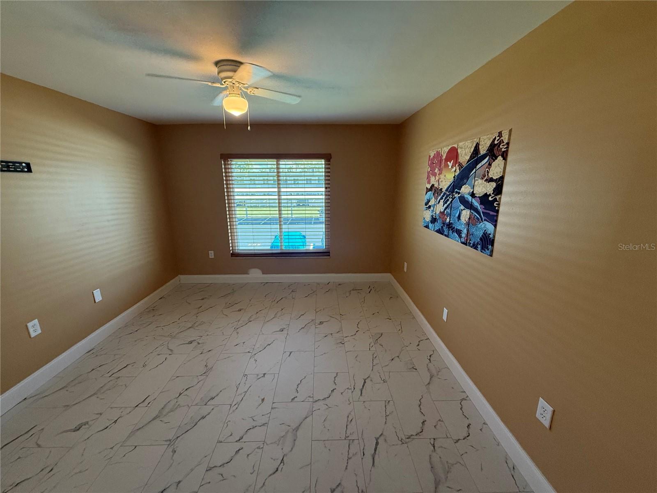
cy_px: 246
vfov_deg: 85.7
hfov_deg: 102.1
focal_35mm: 14
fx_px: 266
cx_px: 328
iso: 250
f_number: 2.2
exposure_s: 1/120
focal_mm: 2.22
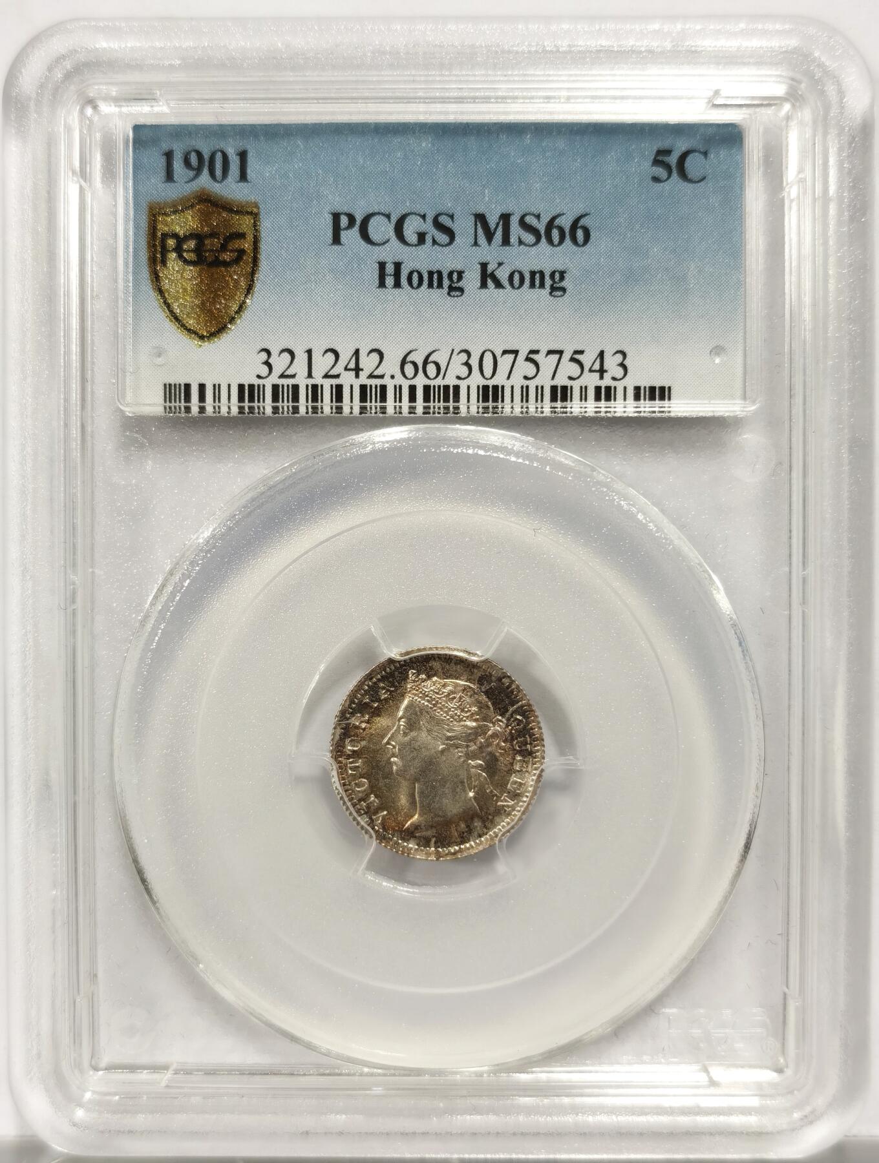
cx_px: 440
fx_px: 1820
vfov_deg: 35.5
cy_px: 582
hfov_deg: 27.2
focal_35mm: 54
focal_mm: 5.56
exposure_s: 1/100
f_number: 16
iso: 100
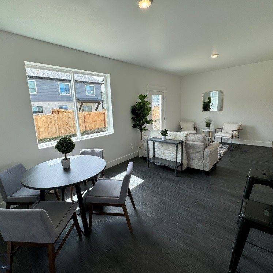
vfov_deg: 84.0
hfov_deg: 83.9
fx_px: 152
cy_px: 134
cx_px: 129
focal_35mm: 17
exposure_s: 1/235
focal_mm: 2.22
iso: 40
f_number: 2.2
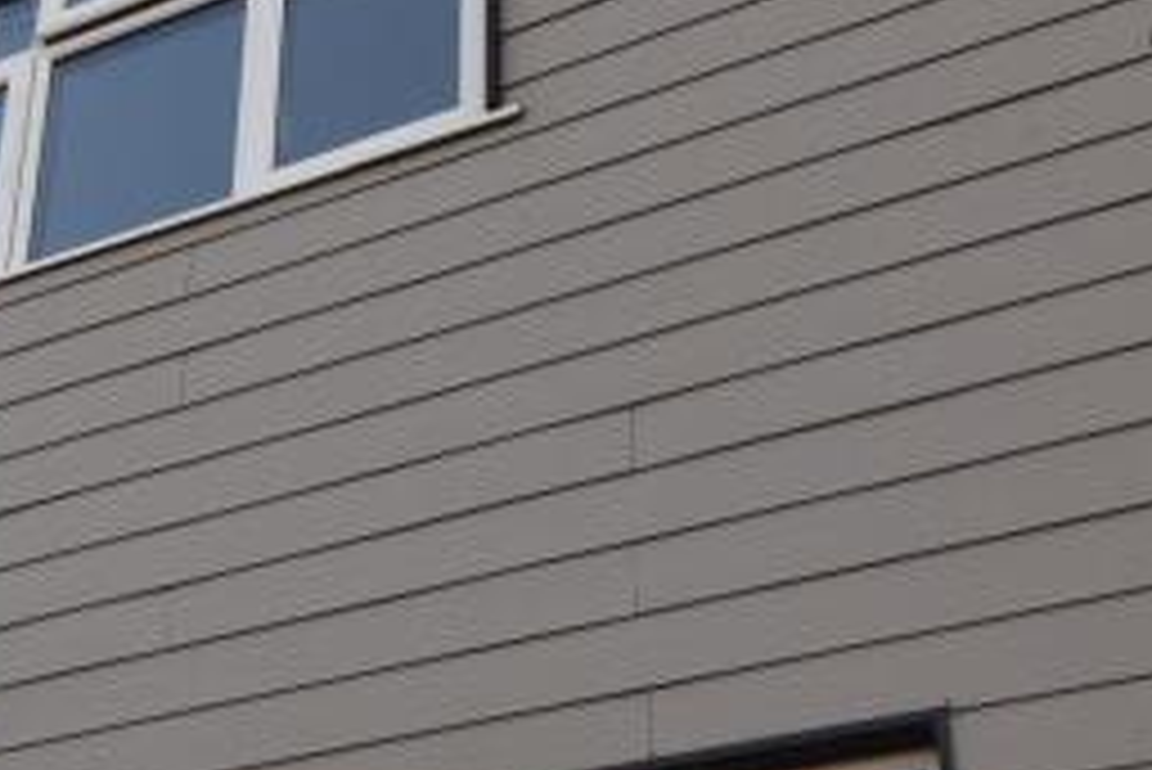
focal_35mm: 60
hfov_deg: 32.8
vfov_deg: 22.0
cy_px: 718
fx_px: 1921
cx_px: 297
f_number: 7.1
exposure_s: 1/200
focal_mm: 10
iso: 400
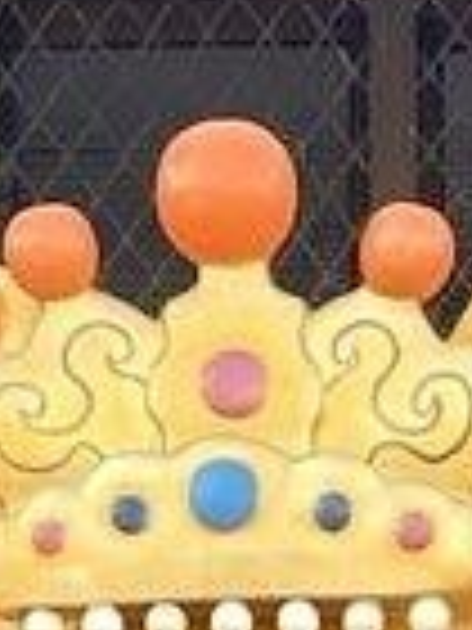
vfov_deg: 6.6
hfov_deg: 5.1
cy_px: 1400
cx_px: 375
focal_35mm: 289
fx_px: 5254
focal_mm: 6
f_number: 2
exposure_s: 1/122
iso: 25
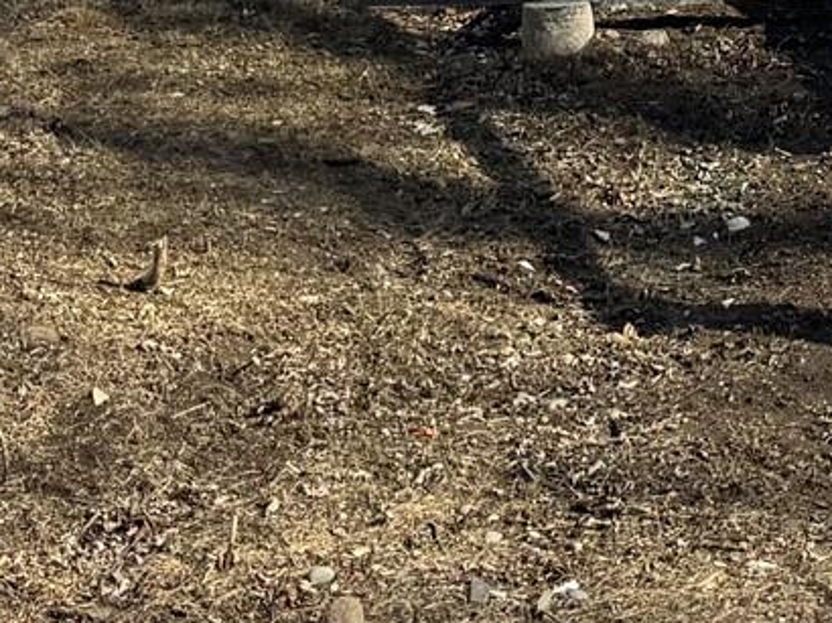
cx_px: 1280
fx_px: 2883
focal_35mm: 120
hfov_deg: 15.1
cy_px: -424
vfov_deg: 11.6
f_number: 1.78
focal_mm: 6.76
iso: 80
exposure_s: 1/4310
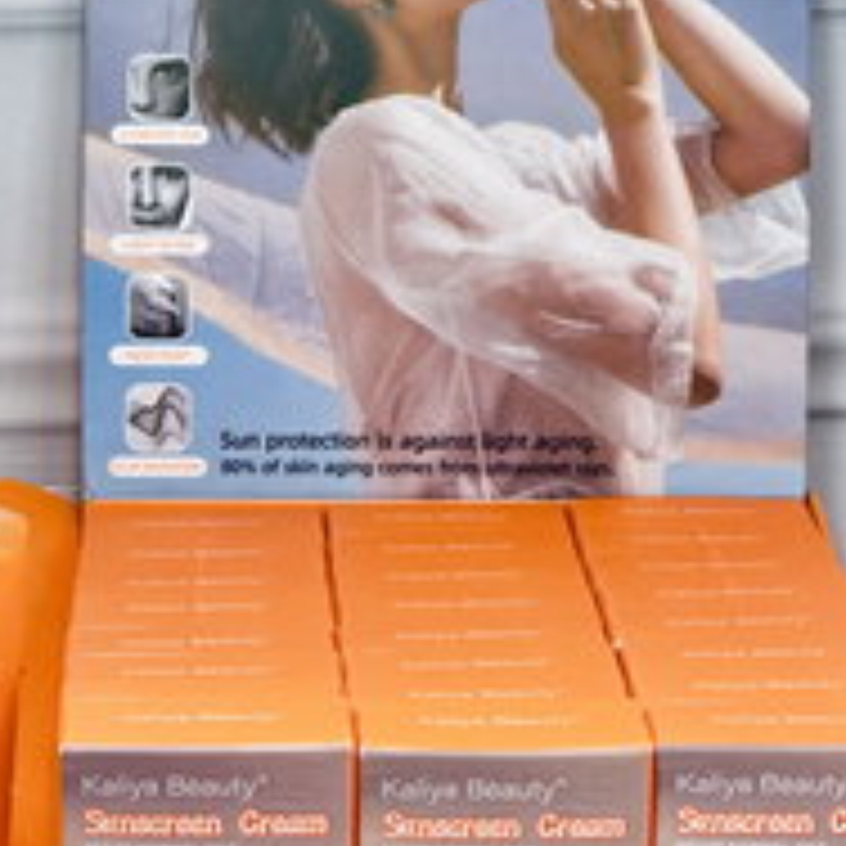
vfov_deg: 9.1
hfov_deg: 9.1
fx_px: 5336
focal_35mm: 193
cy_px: 560
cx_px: 360
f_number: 2.8
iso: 160
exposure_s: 1/100
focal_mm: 9
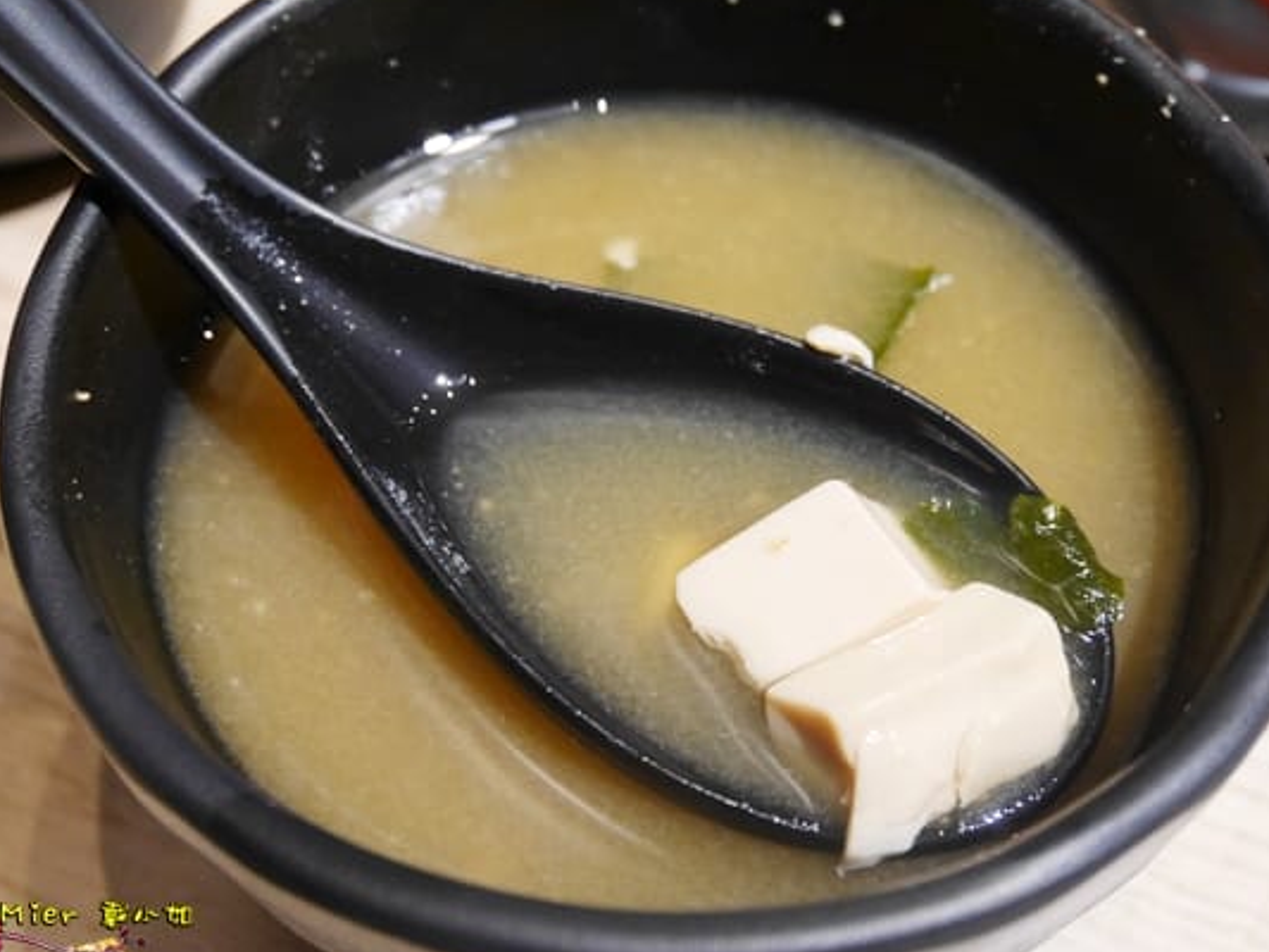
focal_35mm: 50
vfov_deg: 29.1
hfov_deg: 38.2
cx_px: 593
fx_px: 1833
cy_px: 450
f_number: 4.6
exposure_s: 1/60
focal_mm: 20
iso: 2000
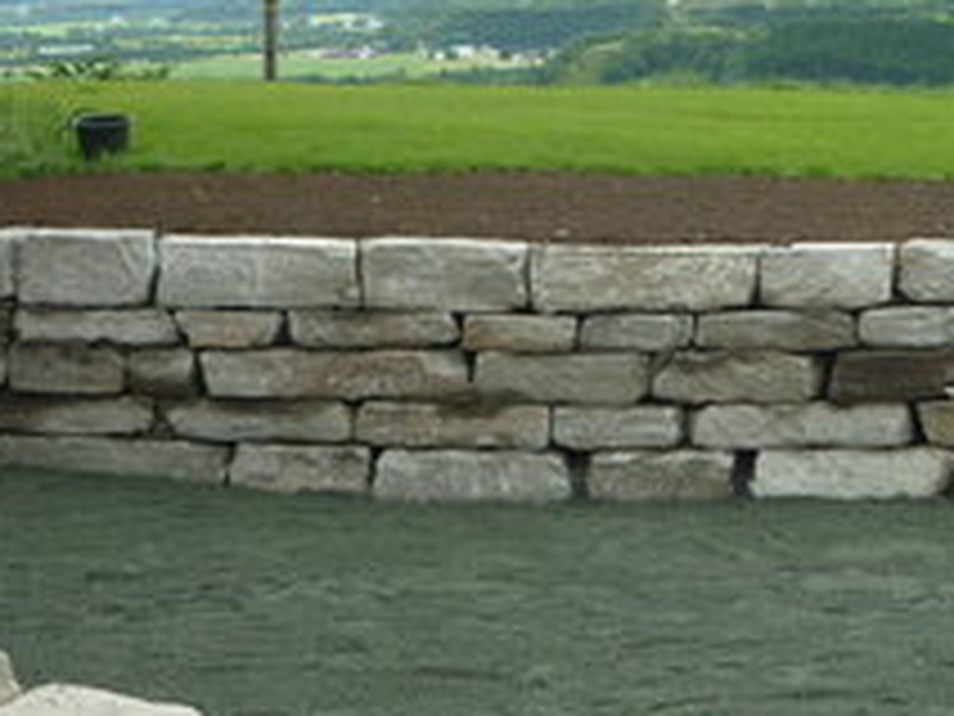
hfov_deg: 19.6
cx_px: 810
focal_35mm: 99
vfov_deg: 14.9
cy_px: 363
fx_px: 2728
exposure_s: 1/80
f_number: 3
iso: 80
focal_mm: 6.9
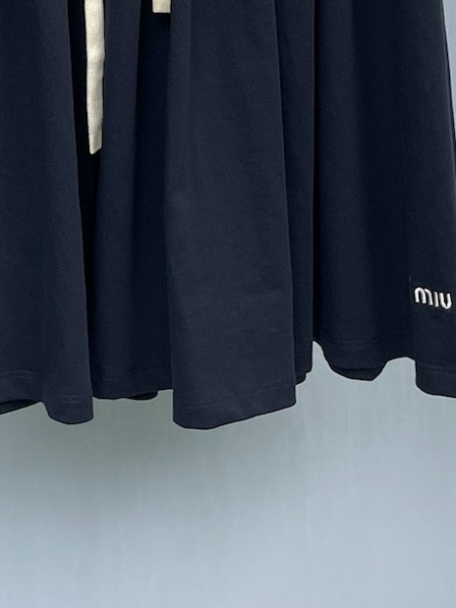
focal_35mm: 86
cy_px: -290
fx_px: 1511
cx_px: 119
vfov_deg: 19.9
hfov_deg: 17.1
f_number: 1.6
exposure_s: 1/139
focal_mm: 4.2
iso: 32
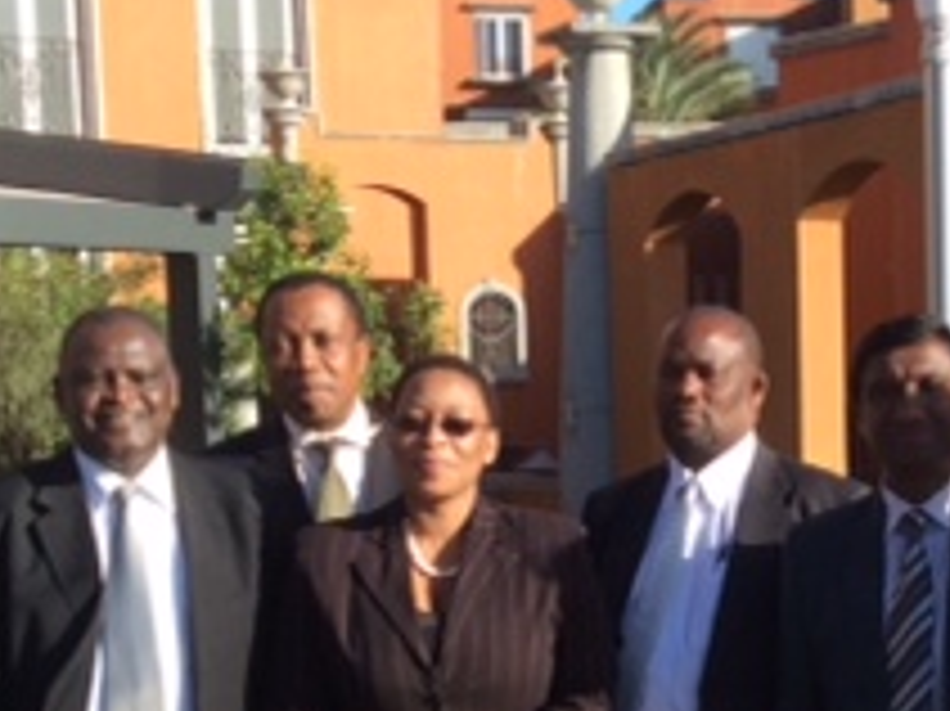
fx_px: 2743
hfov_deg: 19.6
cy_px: 558
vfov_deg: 14.7
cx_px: 626
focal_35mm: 100
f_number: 2.4
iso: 32
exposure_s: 1/733
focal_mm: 3.3
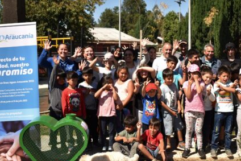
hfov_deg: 37.2
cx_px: 153
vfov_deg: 25.5
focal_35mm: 53
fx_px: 355
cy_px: 66
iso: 200
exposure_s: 1/2000
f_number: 4.5
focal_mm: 22
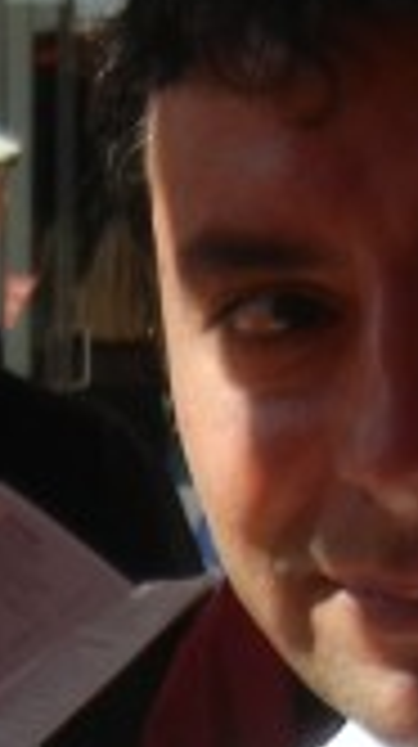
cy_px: 1120
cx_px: -589
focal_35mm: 202
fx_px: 3992
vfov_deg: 10.3
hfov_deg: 5.8
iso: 160
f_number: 7
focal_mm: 5.4
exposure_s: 1/260
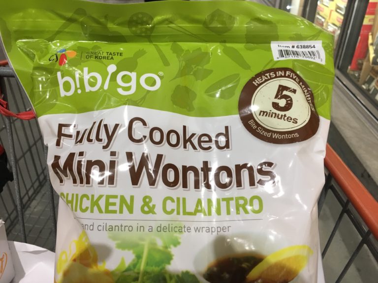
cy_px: 142
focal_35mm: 29
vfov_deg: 48.2
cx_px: 189
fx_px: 317
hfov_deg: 61.7
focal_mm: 4.15
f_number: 2.2
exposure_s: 1/30
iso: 80
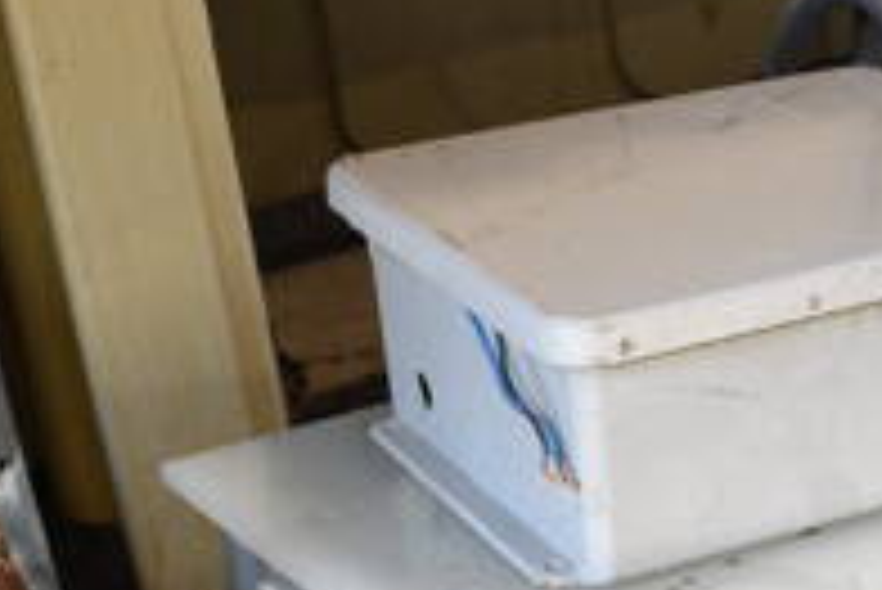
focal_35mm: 84
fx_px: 2059
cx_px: 693
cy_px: 680
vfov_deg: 15.8
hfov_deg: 23.8
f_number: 3.5
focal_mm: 18
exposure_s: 1/250
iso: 720
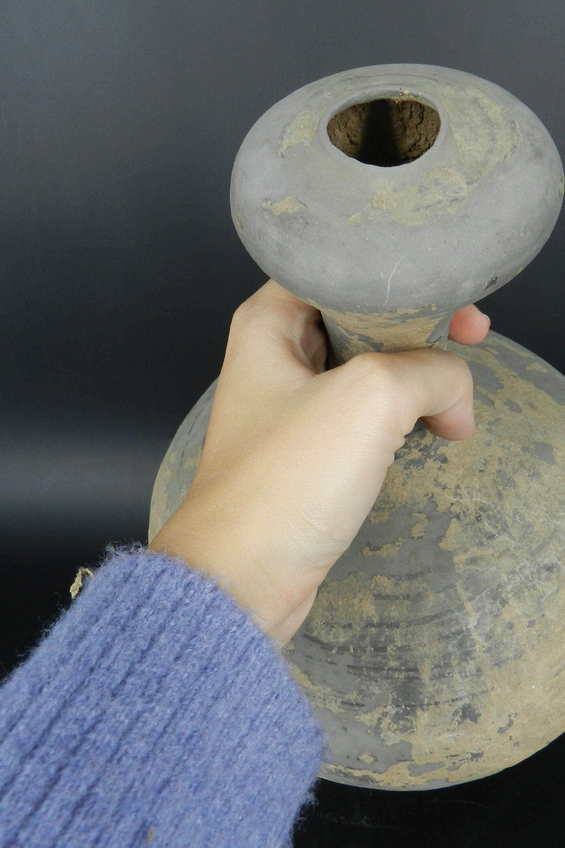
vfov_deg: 58.7
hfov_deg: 41.1
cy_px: 423
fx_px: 753
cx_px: 312
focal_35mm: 32
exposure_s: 1/100
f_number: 3.4
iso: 160
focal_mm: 4
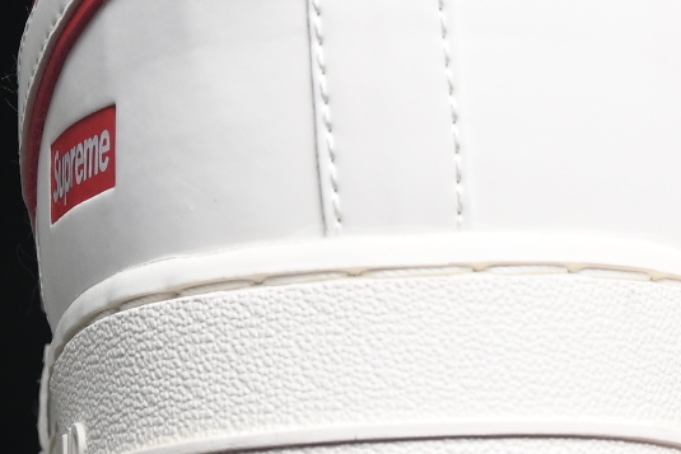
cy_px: -117
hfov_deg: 5.3
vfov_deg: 3.5
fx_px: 7379
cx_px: 838
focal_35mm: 390
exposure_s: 1/60
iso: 160
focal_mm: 50
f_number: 6.3
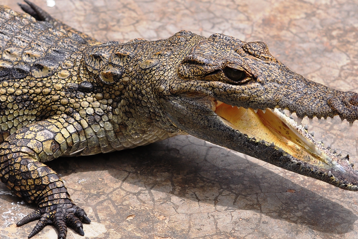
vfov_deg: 8.9
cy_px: 117
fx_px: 1542
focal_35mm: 155
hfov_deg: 13.2
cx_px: 193
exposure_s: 1/800
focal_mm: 92
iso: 200
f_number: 7.1
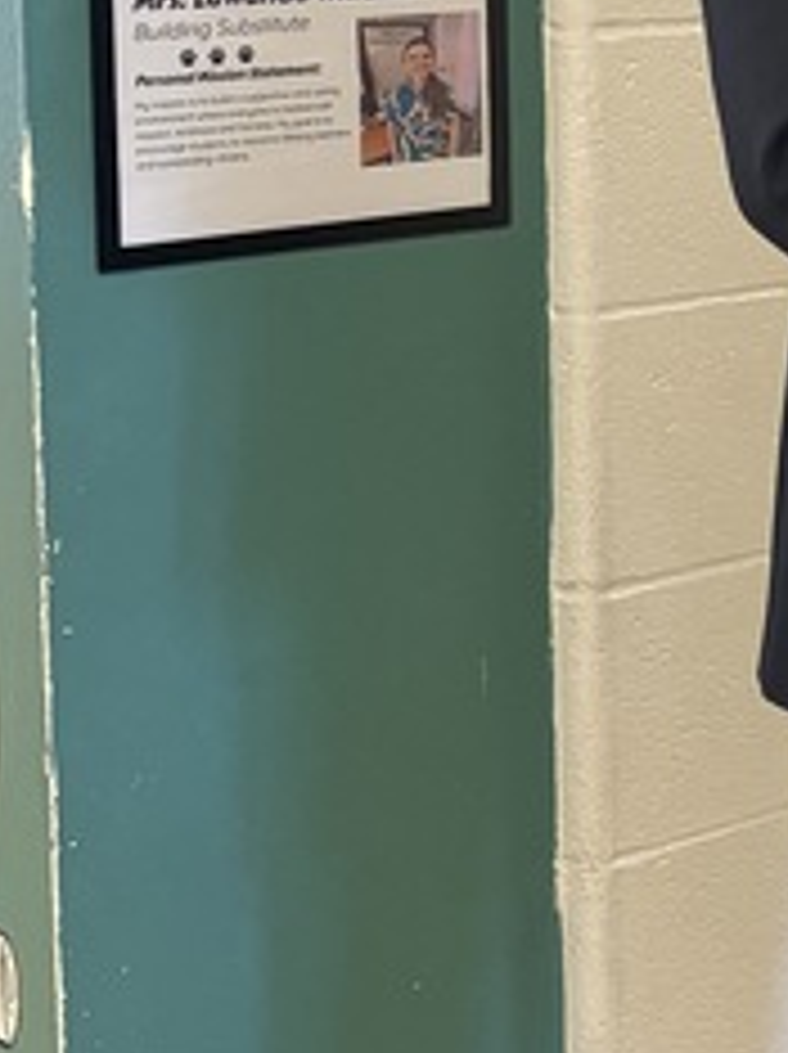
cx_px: 1535
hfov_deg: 11.7
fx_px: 3466
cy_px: 135
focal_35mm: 114
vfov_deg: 17.1
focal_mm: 5.96
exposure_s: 1/60
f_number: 1.6
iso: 160
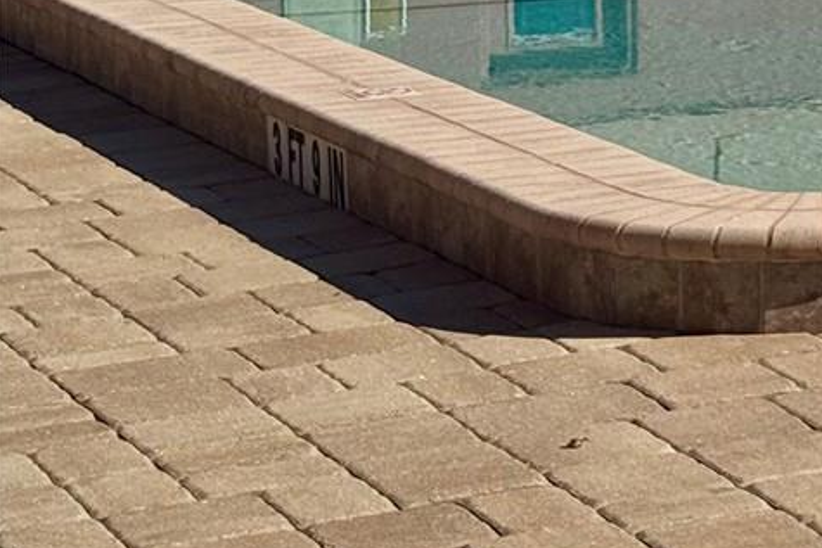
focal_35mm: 168
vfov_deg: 8.1
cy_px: -188
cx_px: 1381
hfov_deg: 11.5
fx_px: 3837
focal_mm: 6.76
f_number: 1.78
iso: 64
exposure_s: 1/9009
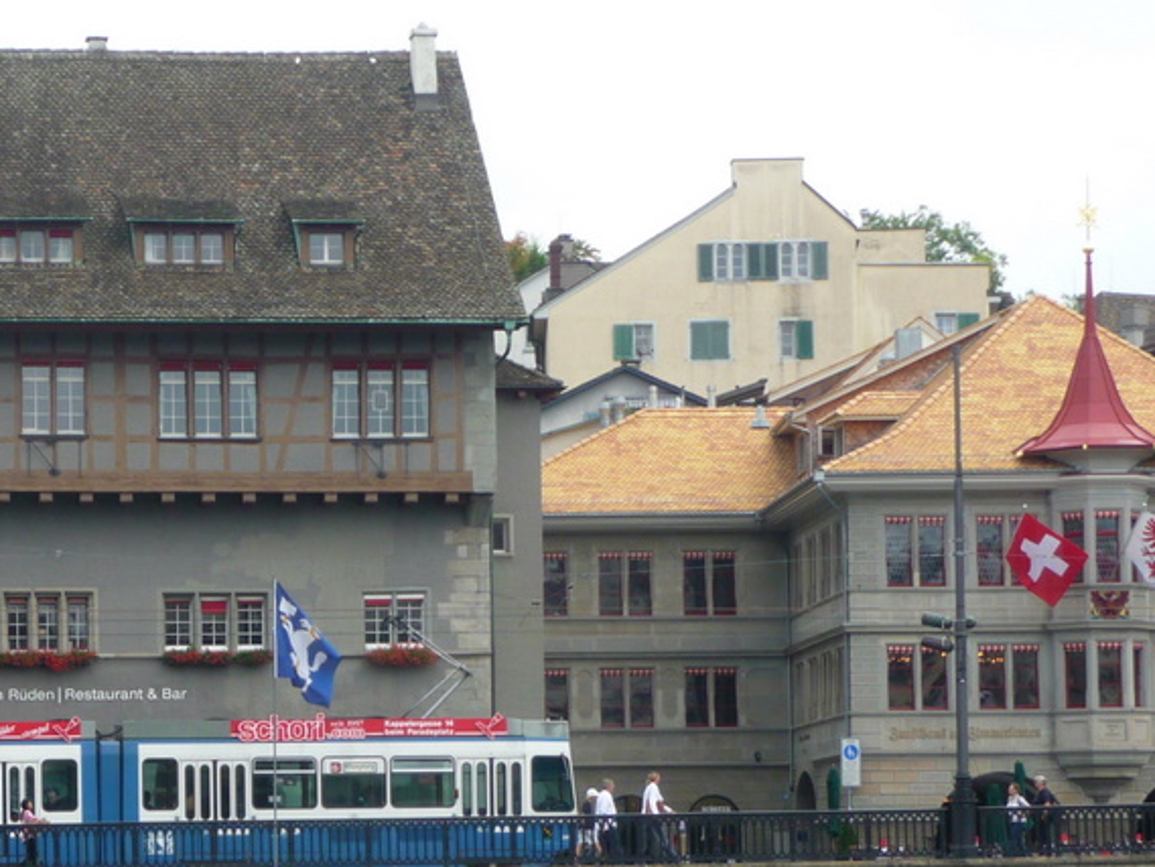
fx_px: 3638
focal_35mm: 109
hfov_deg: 17.9
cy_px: 701
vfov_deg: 13.5
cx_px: 223
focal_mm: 10.5
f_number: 4.5
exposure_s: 1/200
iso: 100
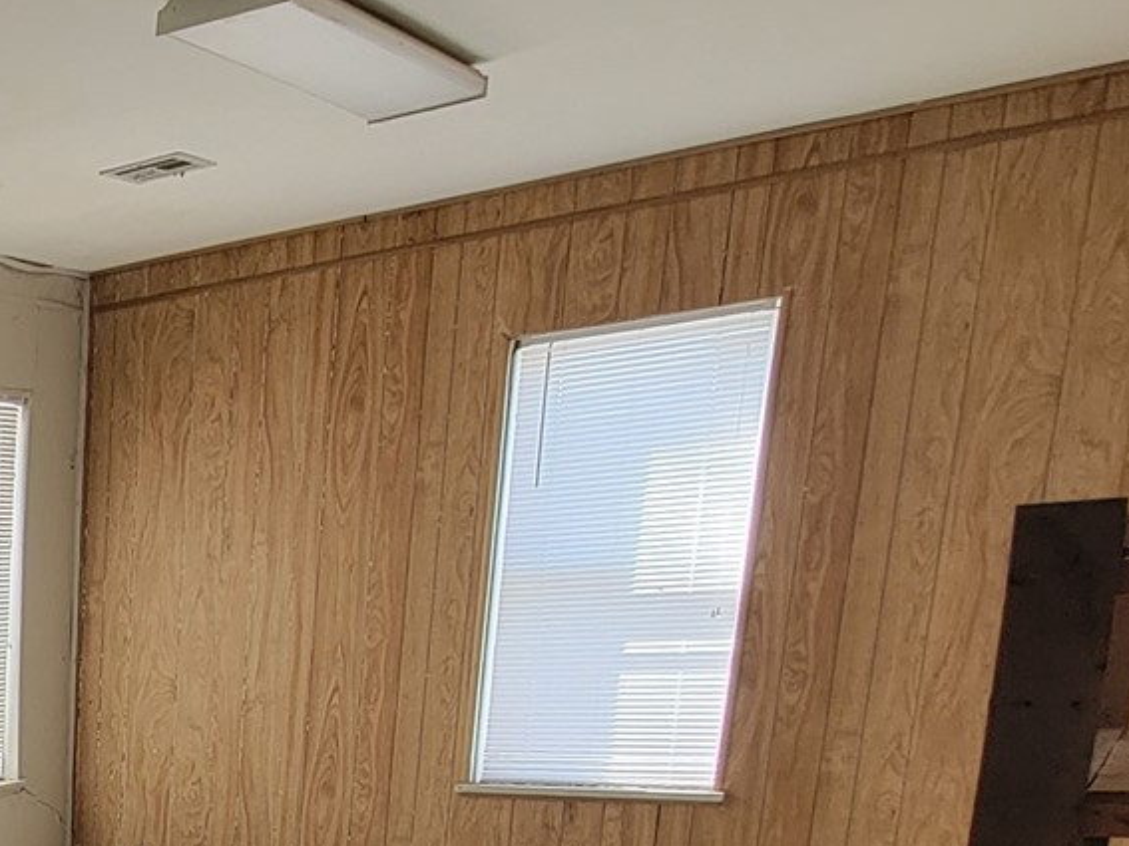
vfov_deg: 29.0
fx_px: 1435
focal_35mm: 44
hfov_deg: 28.0
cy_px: 983
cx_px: -577
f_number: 2.2
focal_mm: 2.2
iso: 100
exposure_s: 1/60
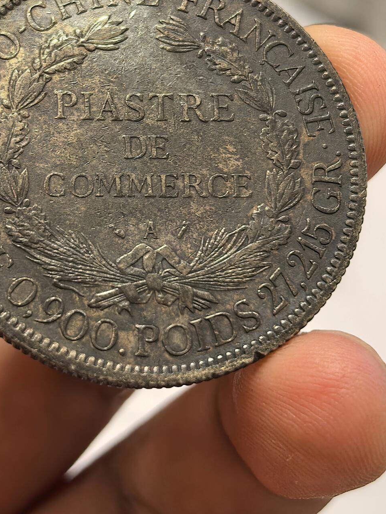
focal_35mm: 76
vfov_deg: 25.5
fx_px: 1130
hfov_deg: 19.3
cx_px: 142
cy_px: 175
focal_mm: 6.98
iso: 250
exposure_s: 1/100
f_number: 2
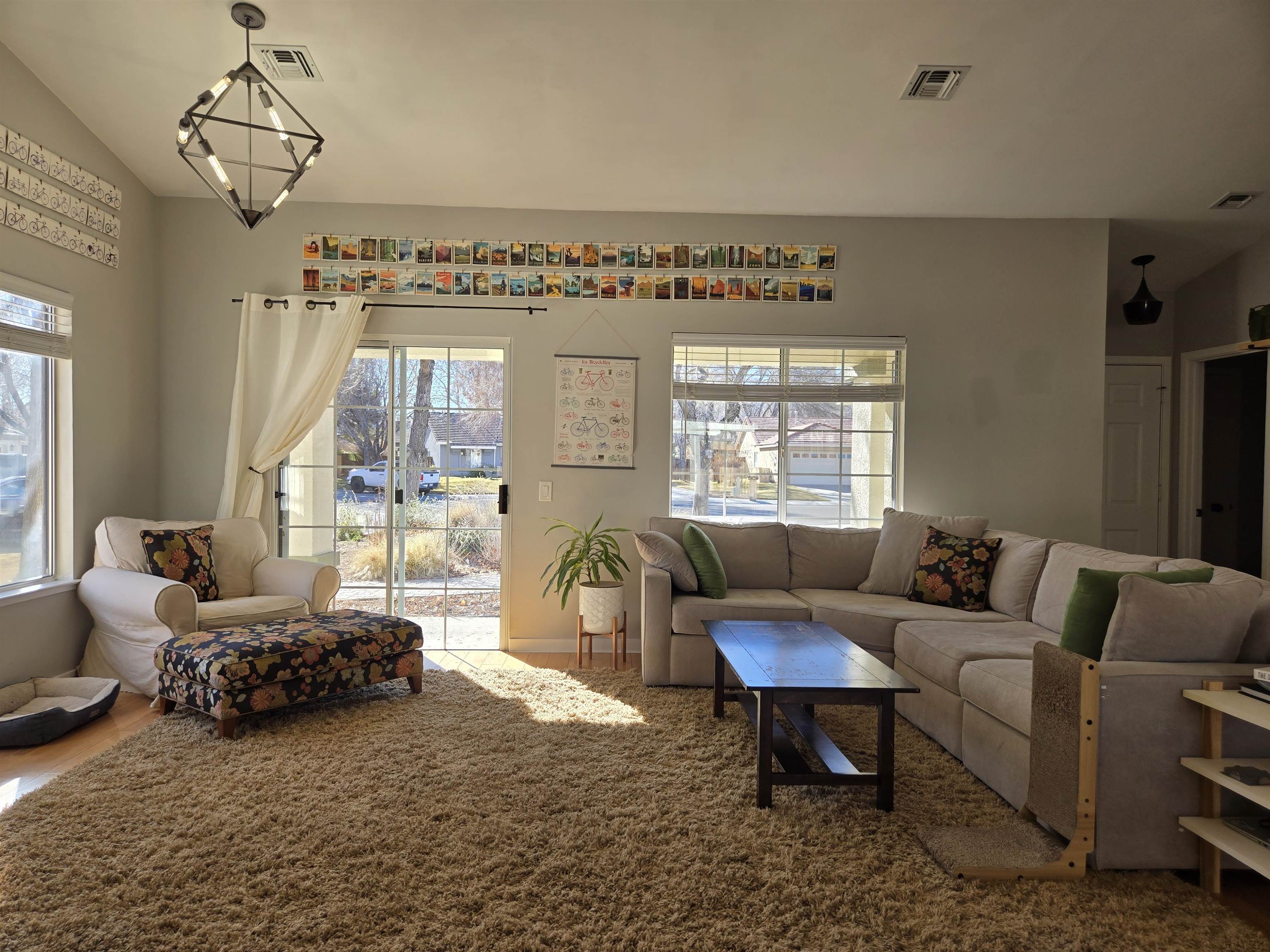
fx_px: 844
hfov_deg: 73.9
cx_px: 635
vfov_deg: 58.9
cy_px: 476
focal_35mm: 23
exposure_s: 1/250
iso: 25
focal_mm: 5.4
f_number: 1.8
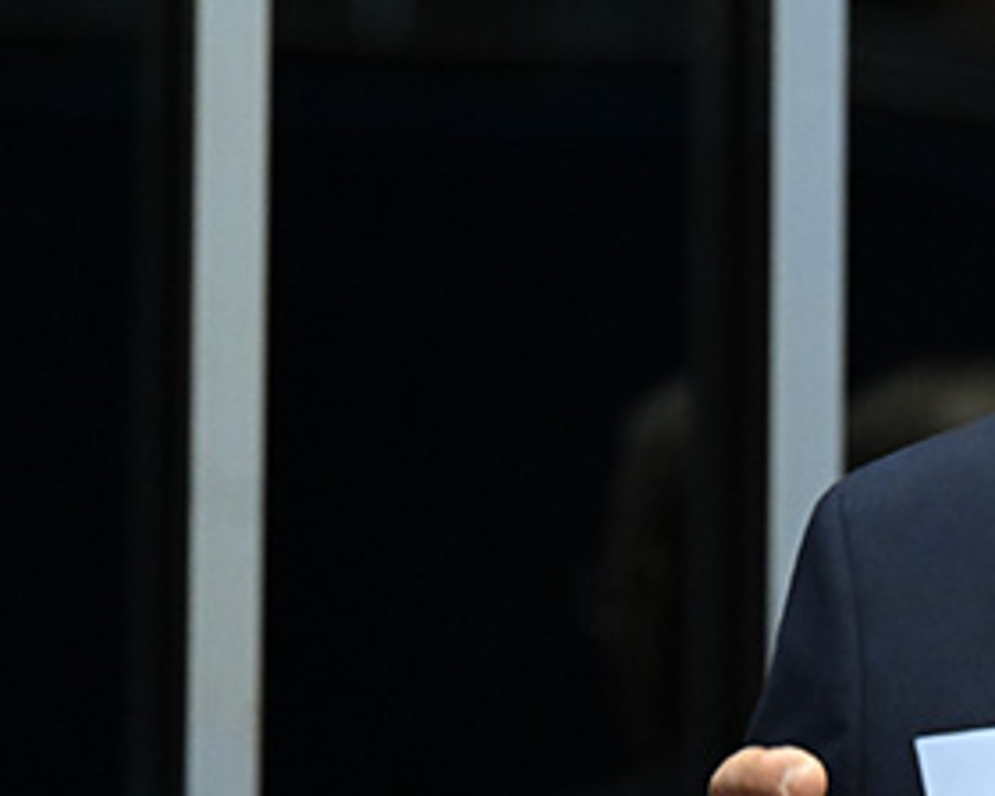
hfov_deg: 4.6
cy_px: 444
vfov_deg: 3.7
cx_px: 1461
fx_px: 12280
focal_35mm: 417
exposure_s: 1/125
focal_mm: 145
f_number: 5
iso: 5000
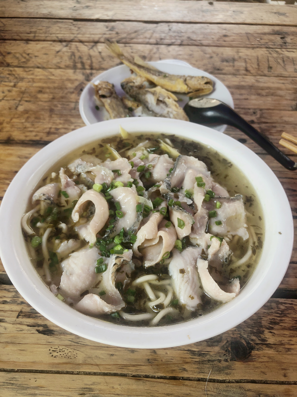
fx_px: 320
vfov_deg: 63.4
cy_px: 198
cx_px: 148
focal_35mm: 28
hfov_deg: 49.7
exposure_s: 1/120
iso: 50
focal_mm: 3.99
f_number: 1.8
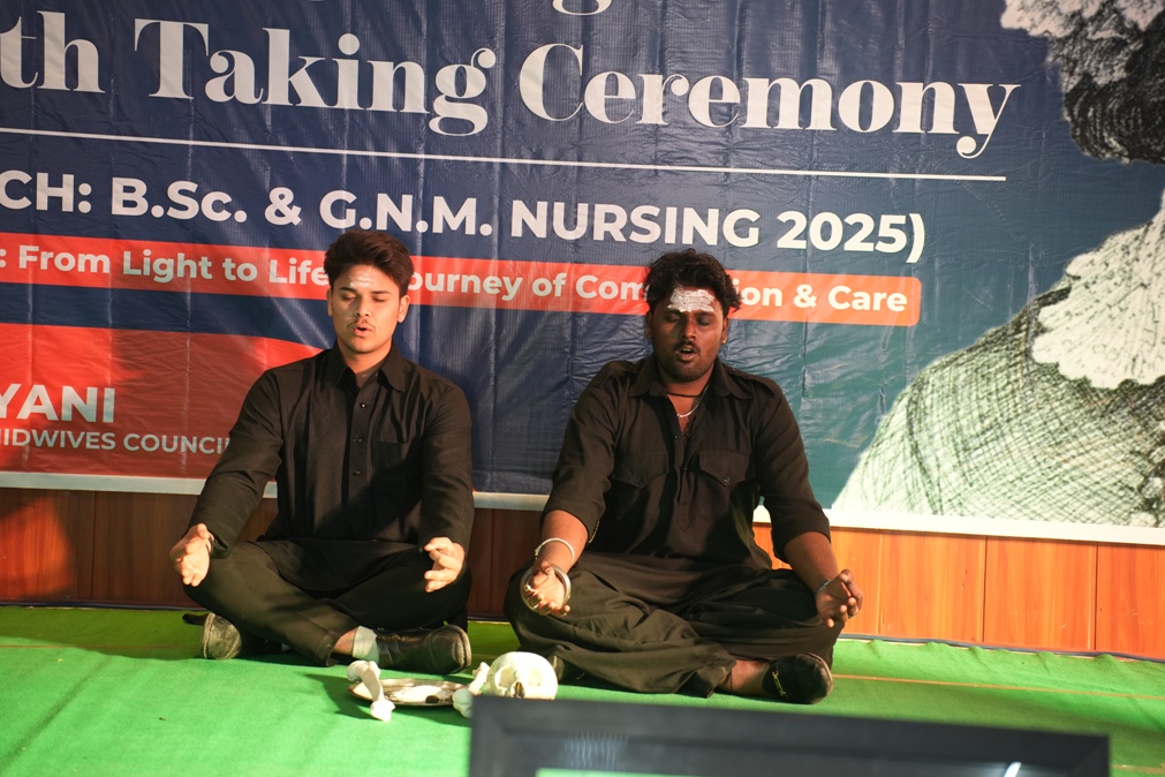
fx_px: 2459
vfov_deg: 17.9
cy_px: 387
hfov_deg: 26.7
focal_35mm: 76
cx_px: 585
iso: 1250
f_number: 2.8
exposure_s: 1/125
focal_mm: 75
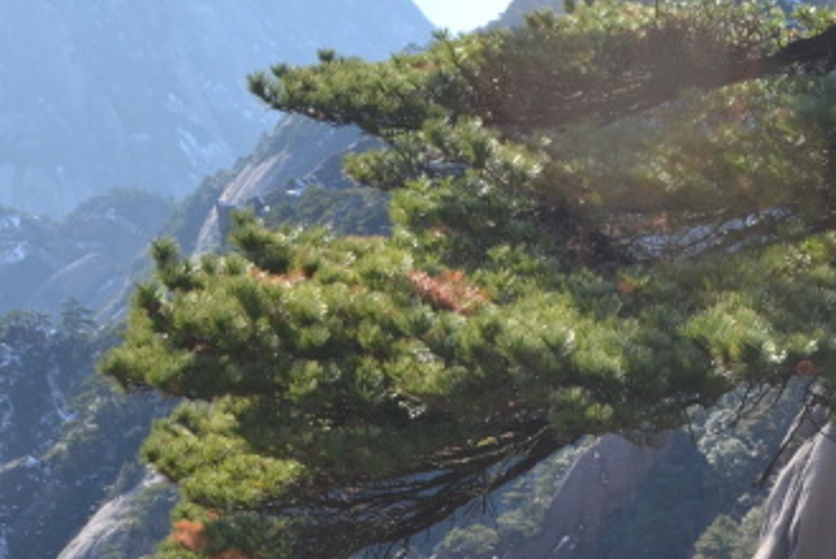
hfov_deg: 17.8
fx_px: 2603
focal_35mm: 112
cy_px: 260
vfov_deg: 12.3
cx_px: 844
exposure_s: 1/125
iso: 110
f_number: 5.6
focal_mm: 24
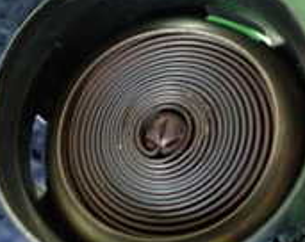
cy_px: 123
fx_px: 928
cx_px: 173
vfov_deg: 14.9
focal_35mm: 103
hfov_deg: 18.7
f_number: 2.3
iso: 1000
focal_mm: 5.4
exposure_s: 1/30
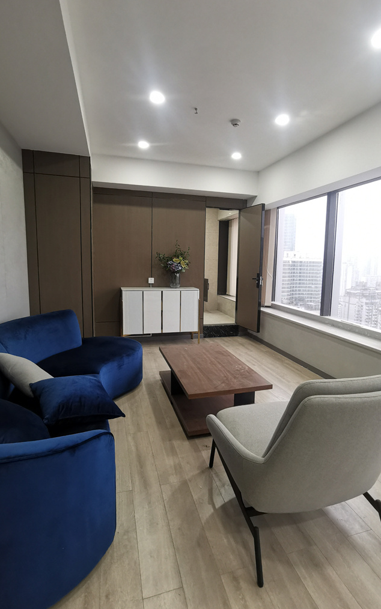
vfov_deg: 88.0
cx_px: 203
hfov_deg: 62.2
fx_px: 316
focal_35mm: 19
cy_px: 300
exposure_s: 1/50
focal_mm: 2.26
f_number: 2.2
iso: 200
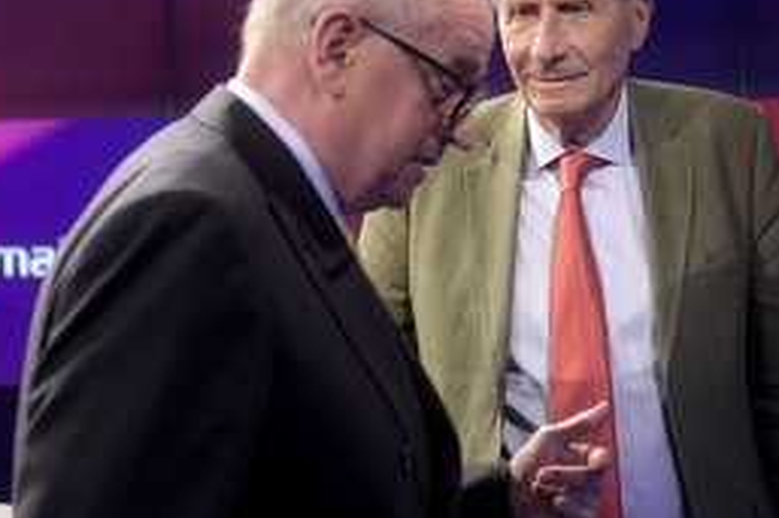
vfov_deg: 17.2
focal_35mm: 79
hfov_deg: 25.5
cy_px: 282
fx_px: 1708
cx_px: 544
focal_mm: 30
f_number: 2.2
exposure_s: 1/160
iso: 640
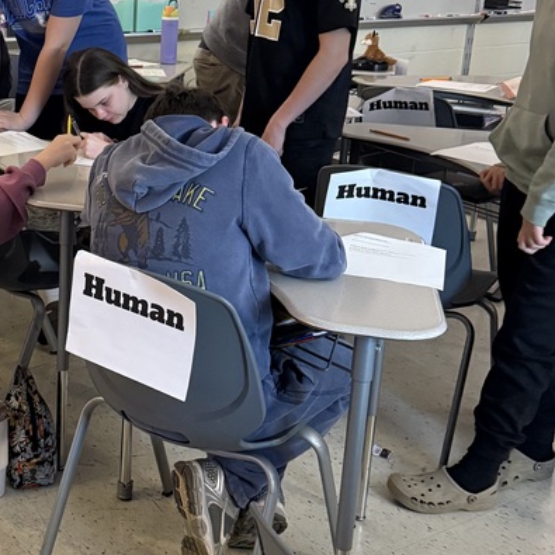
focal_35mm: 55
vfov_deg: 31.0
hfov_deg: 30.2
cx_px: 97
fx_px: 998
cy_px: 225
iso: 800
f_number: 1.78
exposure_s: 1/50
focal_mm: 6.76
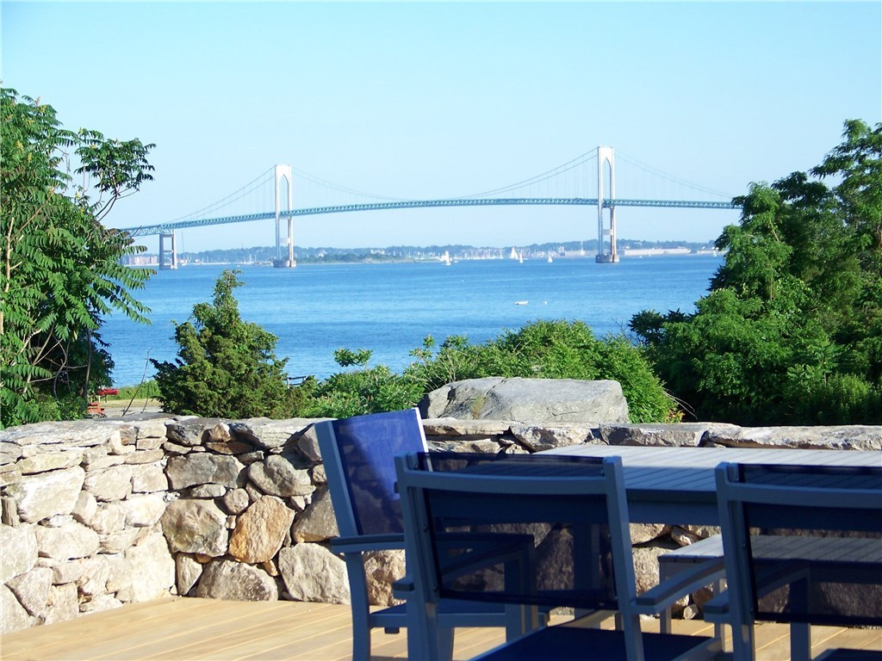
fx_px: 2446
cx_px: 441
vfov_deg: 15.4
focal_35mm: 96
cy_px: 330
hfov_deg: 20.4
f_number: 3.2
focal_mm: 16.2
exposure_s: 1/400
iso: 64
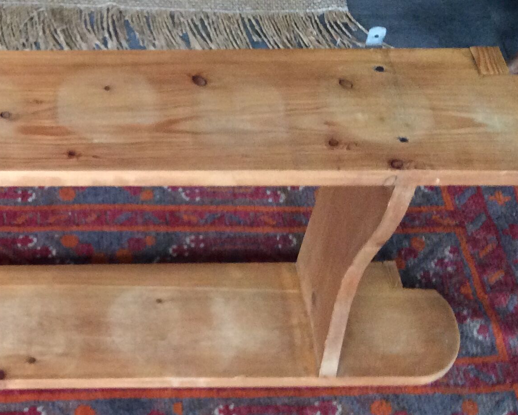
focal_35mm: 70
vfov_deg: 21.8
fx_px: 1073
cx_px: 38
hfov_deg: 26.1
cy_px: 182
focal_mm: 3.3
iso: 160
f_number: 2.4
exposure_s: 1/25
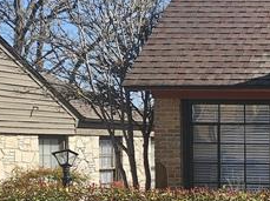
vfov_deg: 14.2
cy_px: 177
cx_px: 492
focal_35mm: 103
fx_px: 802
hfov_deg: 16.1
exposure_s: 1/1336
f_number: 1.8
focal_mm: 5.4
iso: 25
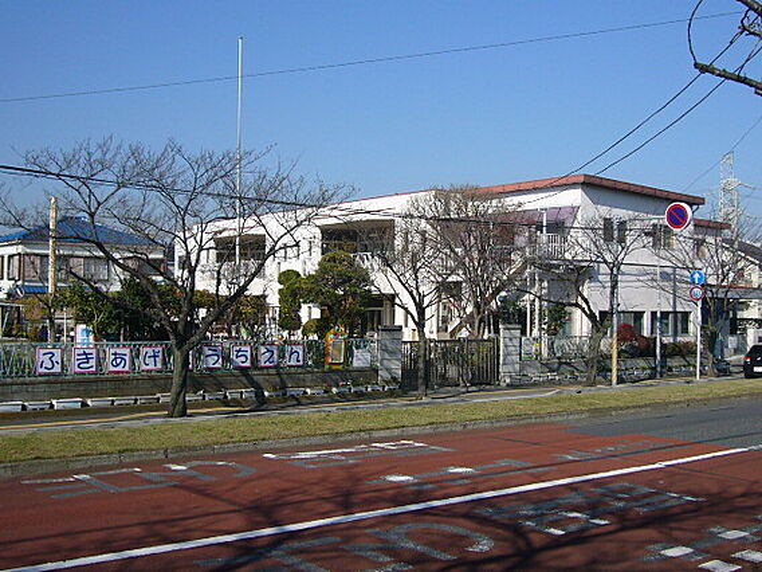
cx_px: 381
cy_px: 286
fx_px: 969
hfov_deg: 42.9
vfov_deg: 32.9
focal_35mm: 44
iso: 80
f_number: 6.3
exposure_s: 1/400
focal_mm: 5.2
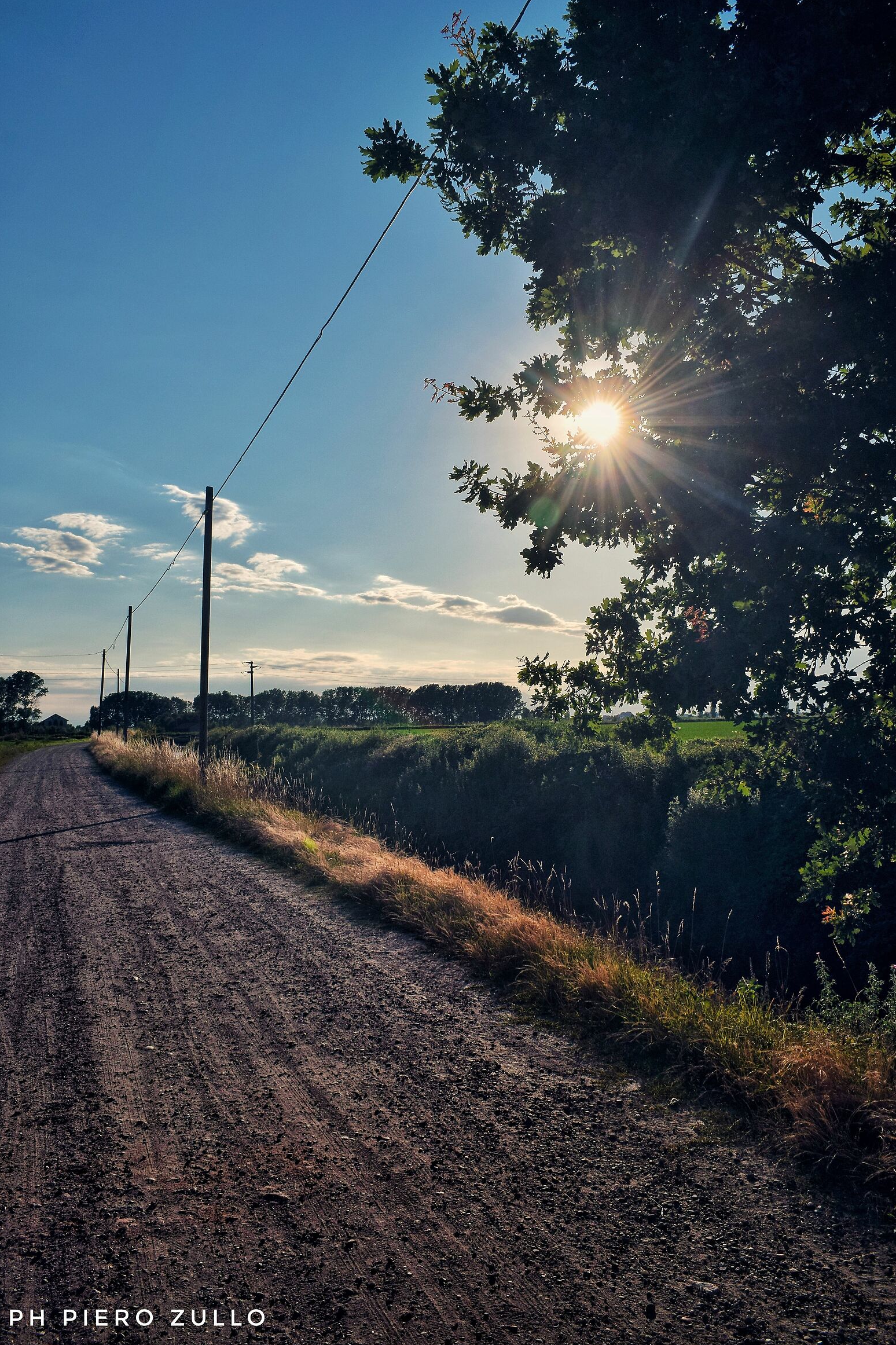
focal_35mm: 31
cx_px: 453
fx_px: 1158
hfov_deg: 42.3
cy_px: 655
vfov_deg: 60.3
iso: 100
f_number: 14
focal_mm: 20
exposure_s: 1/60
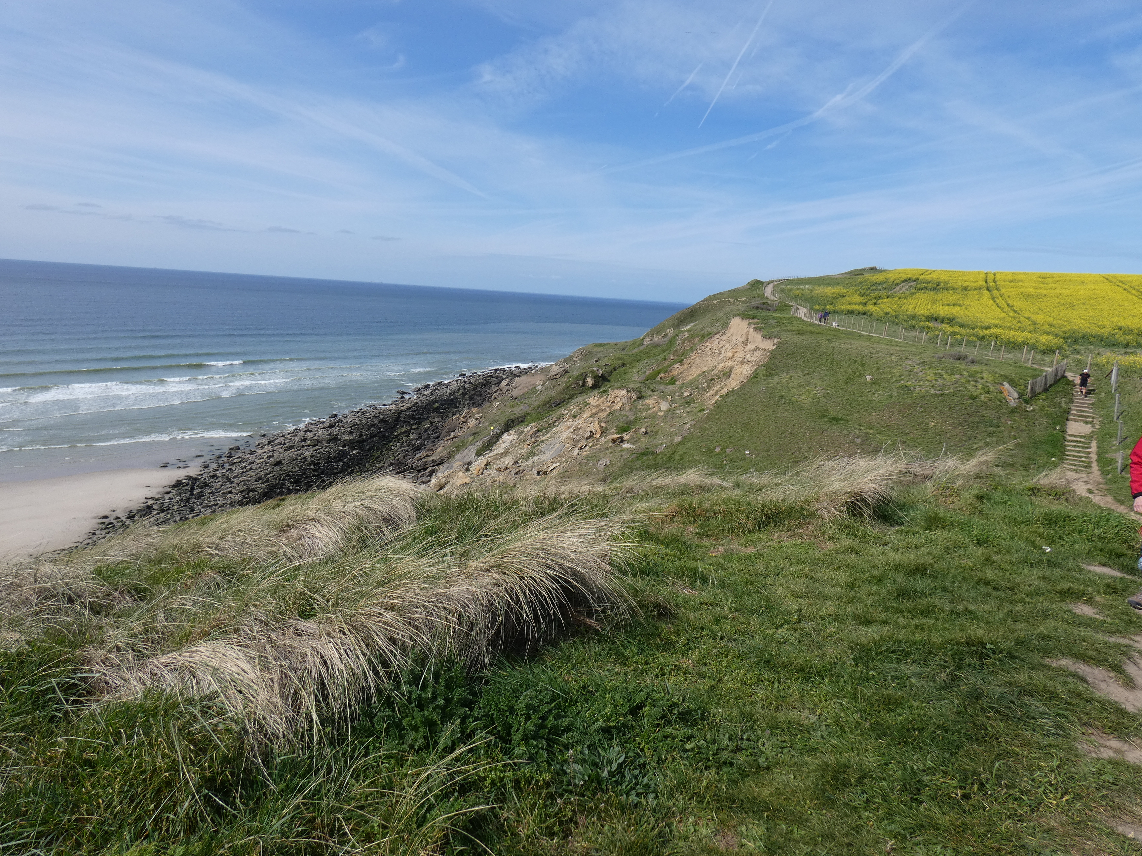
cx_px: 571
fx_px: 660
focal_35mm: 20
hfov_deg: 81.7
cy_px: 428
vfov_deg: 66.0
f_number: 3.5
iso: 80
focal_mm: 3.6
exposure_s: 1/1000
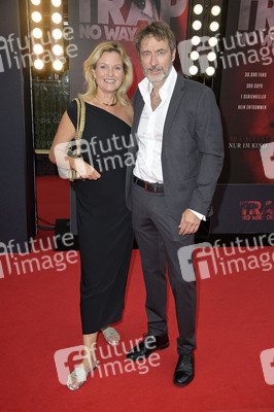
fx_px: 435
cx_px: 137
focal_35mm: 38
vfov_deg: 50.7
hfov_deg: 35.0
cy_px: 206
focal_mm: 38
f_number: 6.3
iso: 400
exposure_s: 1/250
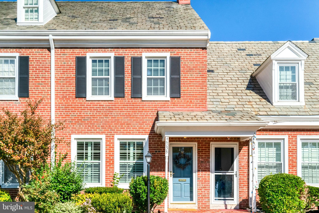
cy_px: 106
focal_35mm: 31
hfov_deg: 60.3
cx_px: 160
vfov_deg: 42.3
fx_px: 275
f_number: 8
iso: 1250
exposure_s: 1/5000
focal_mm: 31
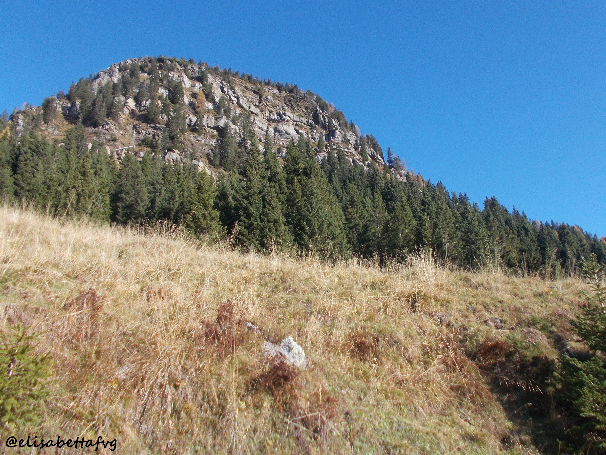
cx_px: 336
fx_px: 543
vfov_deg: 45.4
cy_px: 211
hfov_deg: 58.2
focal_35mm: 31
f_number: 3.2
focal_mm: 4.6
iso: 80
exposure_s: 1/500
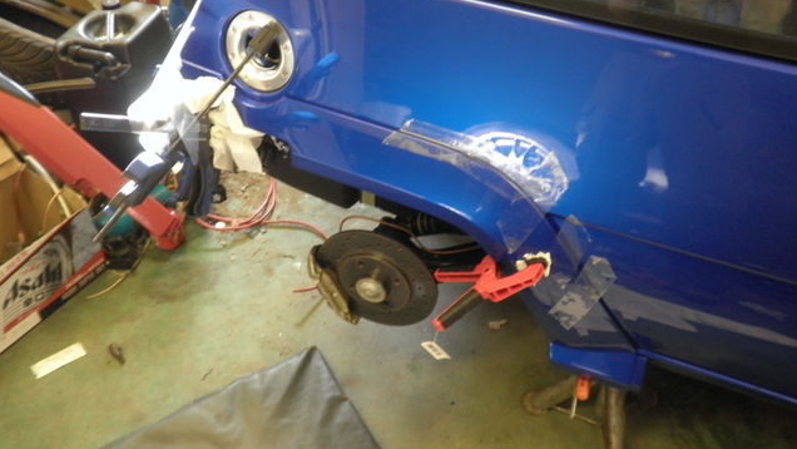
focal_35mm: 34
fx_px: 719
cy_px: 183
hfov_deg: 58.0
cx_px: 400
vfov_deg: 34.6
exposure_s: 1/6
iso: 160
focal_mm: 5.5
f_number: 2.8
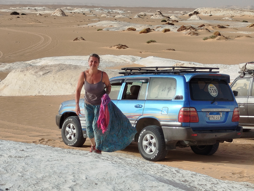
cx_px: 127
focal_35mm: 29
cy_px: 96
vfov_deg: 48.2
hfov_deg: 61.7
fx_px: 213
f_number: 1.7
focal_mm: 5.31
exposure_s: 1/1220
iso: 50
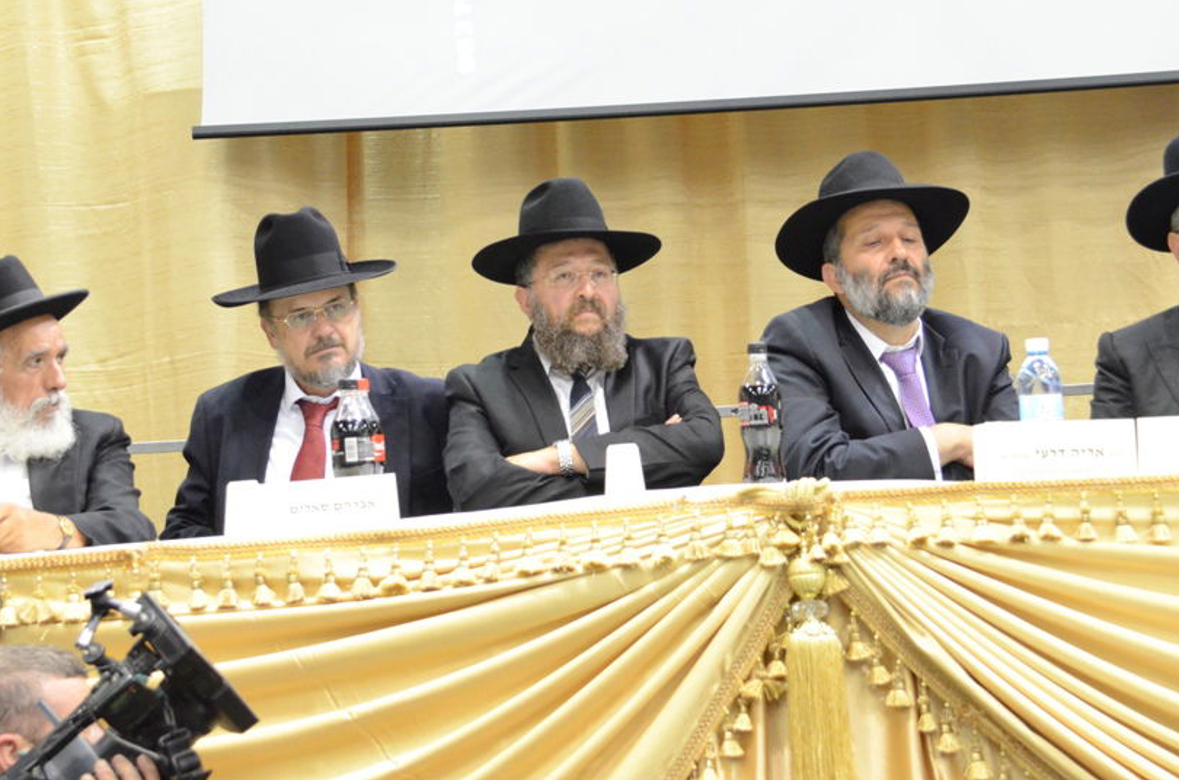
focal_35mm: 91
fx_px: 2973
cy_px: 309
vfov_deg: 14.9
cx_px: 591
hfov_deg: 22.4
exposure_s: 1/80
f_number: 5.3
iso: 4000
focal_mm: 48
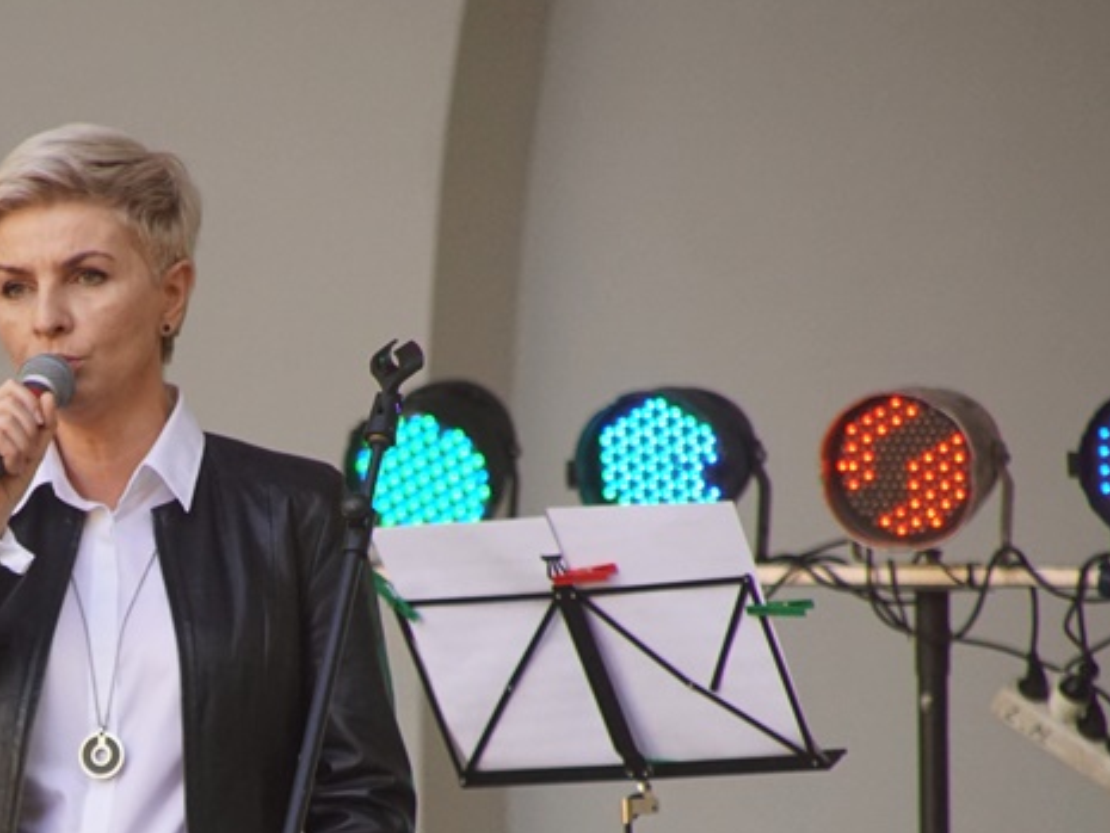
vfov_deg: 2.4
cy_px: 742
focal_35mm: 633
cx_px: 5
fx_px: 20303
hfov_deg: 3.1
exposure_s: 1/320
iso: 800
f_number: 6.3
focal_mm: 200
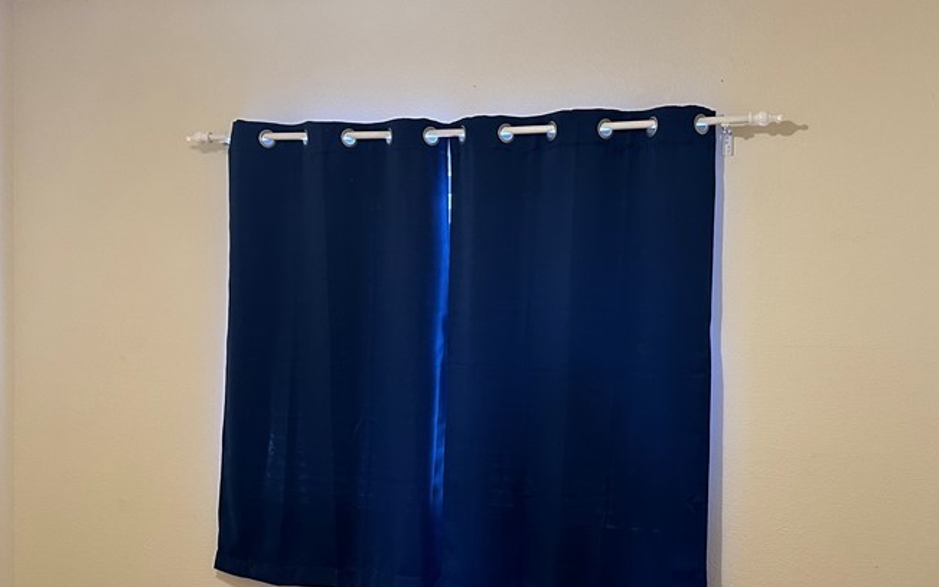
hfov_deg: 49.3
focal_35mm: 40
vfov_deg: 31.9
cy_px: 361
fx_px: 1024
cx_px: 488
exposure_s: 1/60
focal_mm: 6.86
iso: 320
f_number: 1.78
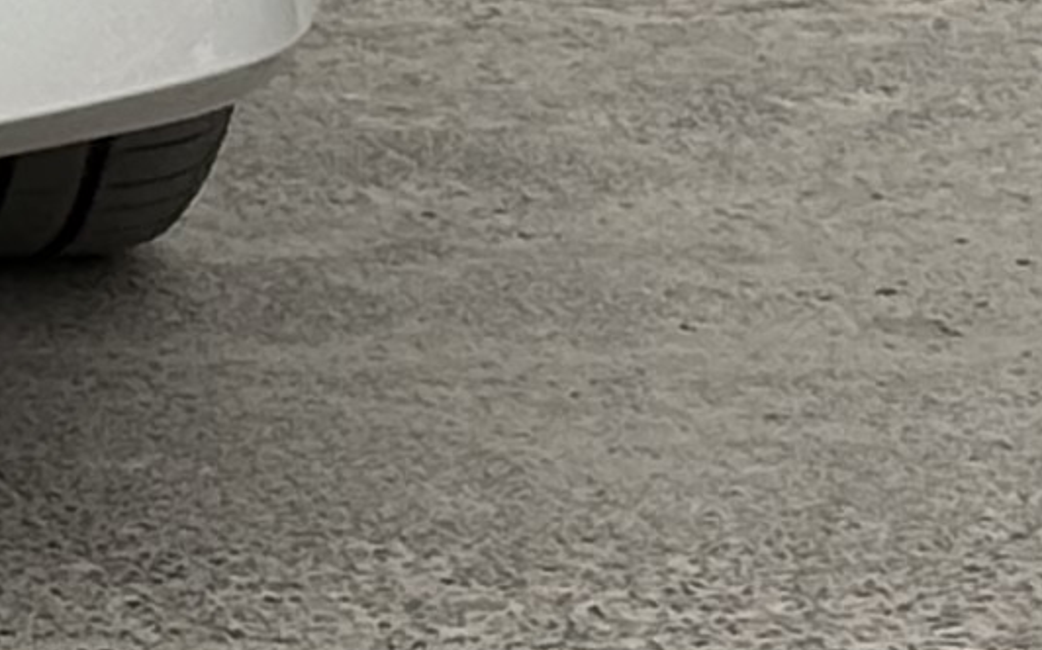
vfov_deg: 3.1
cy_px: -1529
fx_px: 11865
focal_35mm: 418
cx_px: -1914
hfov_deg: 4.8
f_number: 1.6
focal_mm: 5.96
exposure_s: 1/2212
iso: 40
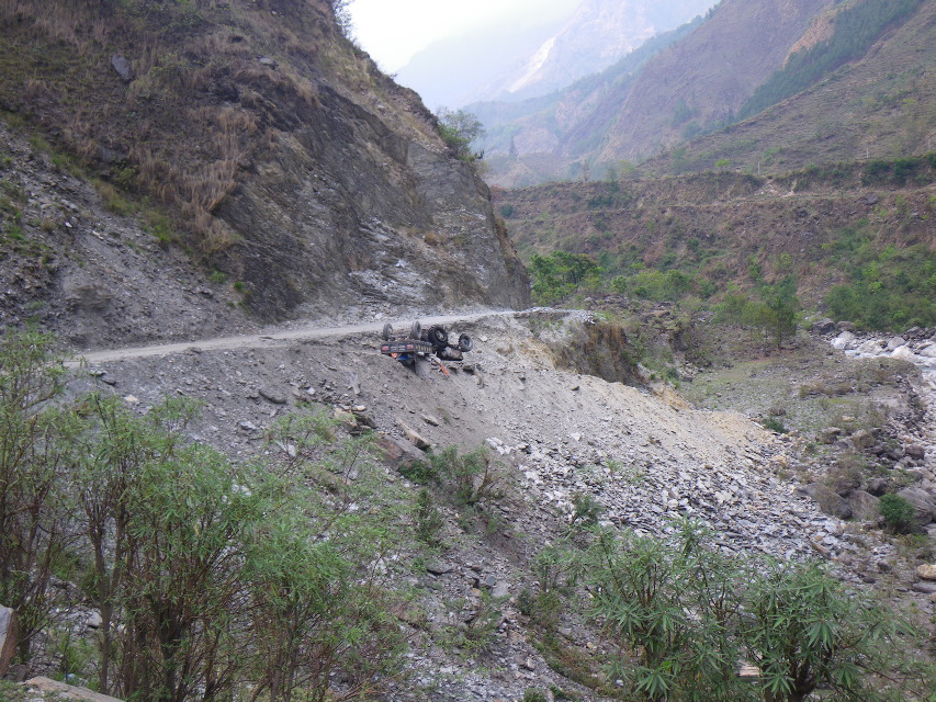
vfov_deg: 41.8
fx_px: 919
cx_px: 468
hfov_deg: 54.0
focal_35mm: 34
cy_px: 351
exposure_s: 1/60
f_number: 4.6
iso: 50
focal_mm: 6.1
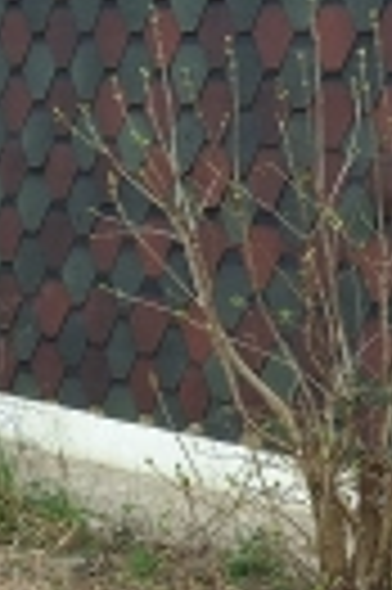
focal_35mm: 114
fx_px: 1867
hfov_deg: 11.2
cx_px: 712
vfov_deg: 18.0
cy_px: 261
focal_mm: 5.54
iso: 40
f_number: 1.8
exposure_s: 1/400
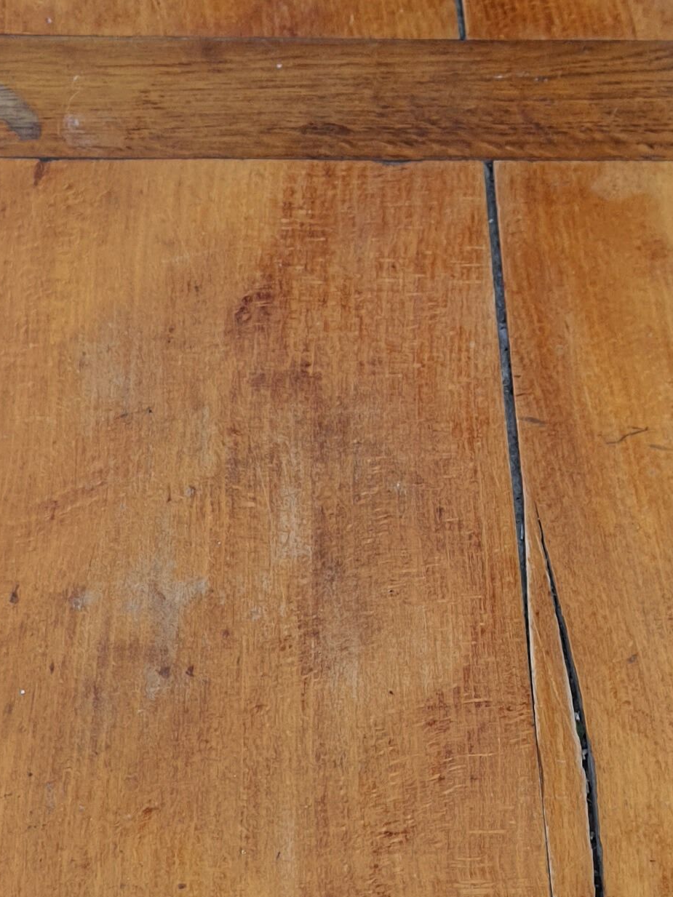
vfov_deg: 22.6
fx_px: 2203
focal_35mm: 85
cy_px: 745
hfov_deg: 17.4
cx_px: 394
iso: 50
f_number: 1.7
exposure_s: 1/299
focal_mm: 4.32
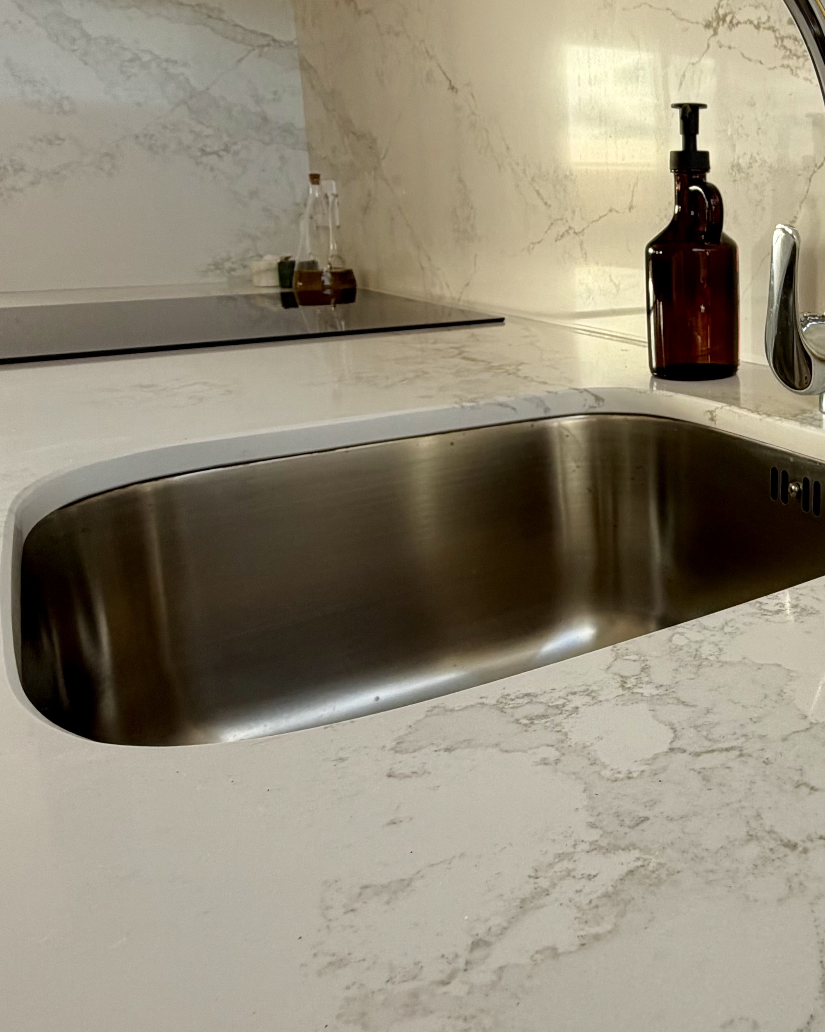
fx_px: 946
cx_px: 744
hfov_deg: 43.1
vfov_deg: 56.7
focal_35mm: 31
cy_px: 408
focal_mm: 2.22
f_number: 2.2
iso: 64
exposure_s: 1/121
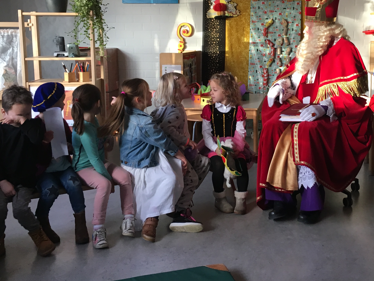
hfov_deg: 38.9
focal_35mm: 48
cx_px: 267
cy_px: 103
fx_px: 519
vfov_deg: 30.1
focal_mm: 4.15
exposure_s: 1/33
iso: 50
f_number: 2.2
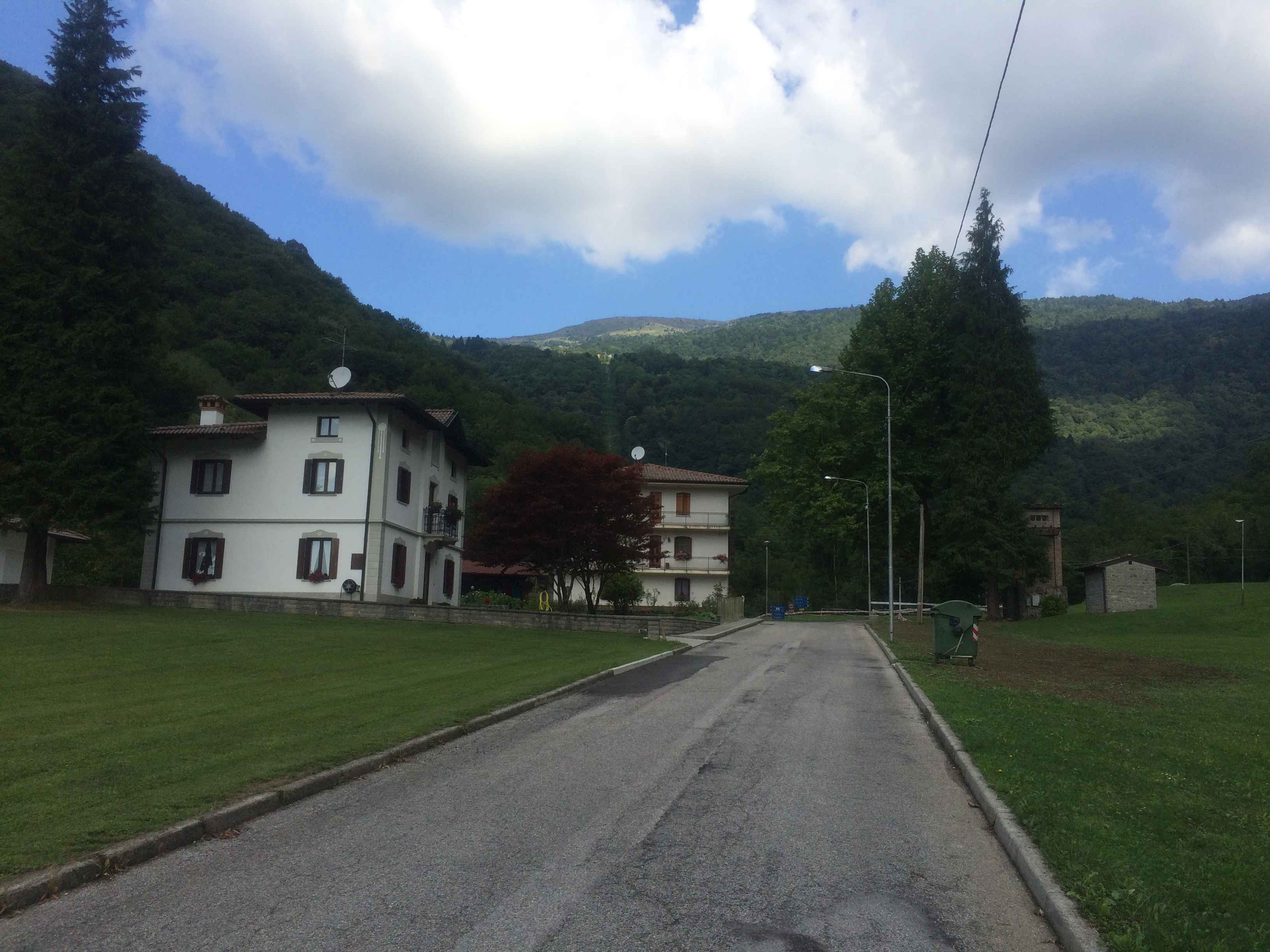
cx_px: 635
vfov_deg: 48.2
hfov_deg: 61.7
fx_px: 1064
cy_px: 476
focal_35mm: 29
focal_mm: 4.15
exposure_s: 1/1642
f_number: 2.2
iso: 32
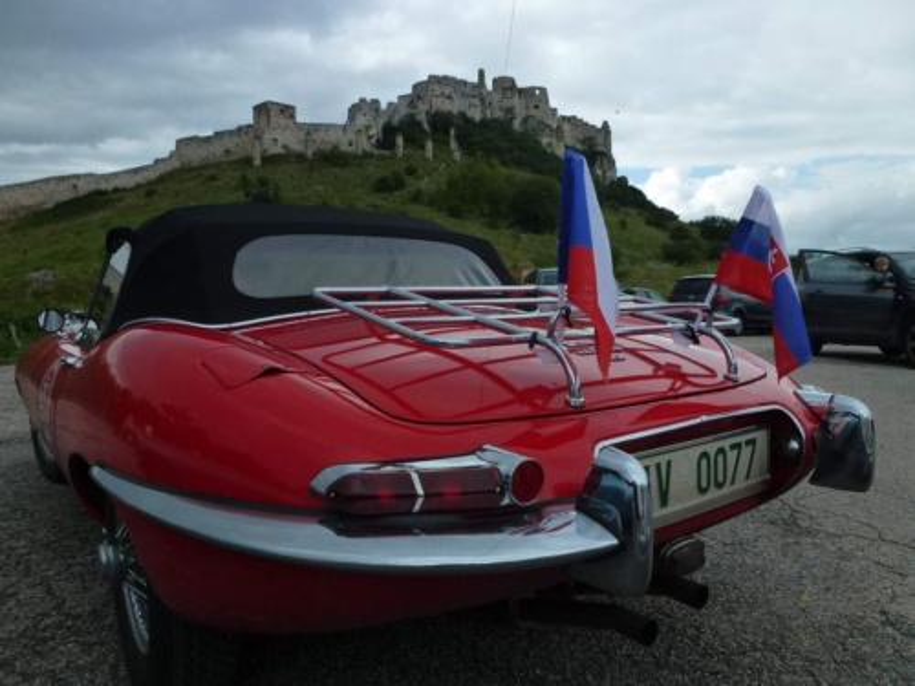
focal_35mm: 24
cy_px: 343
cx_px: 458
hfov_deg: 71.6
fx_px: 634
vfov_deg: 56.8
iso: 160
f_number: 4
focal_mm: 4.3
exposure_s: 1/640
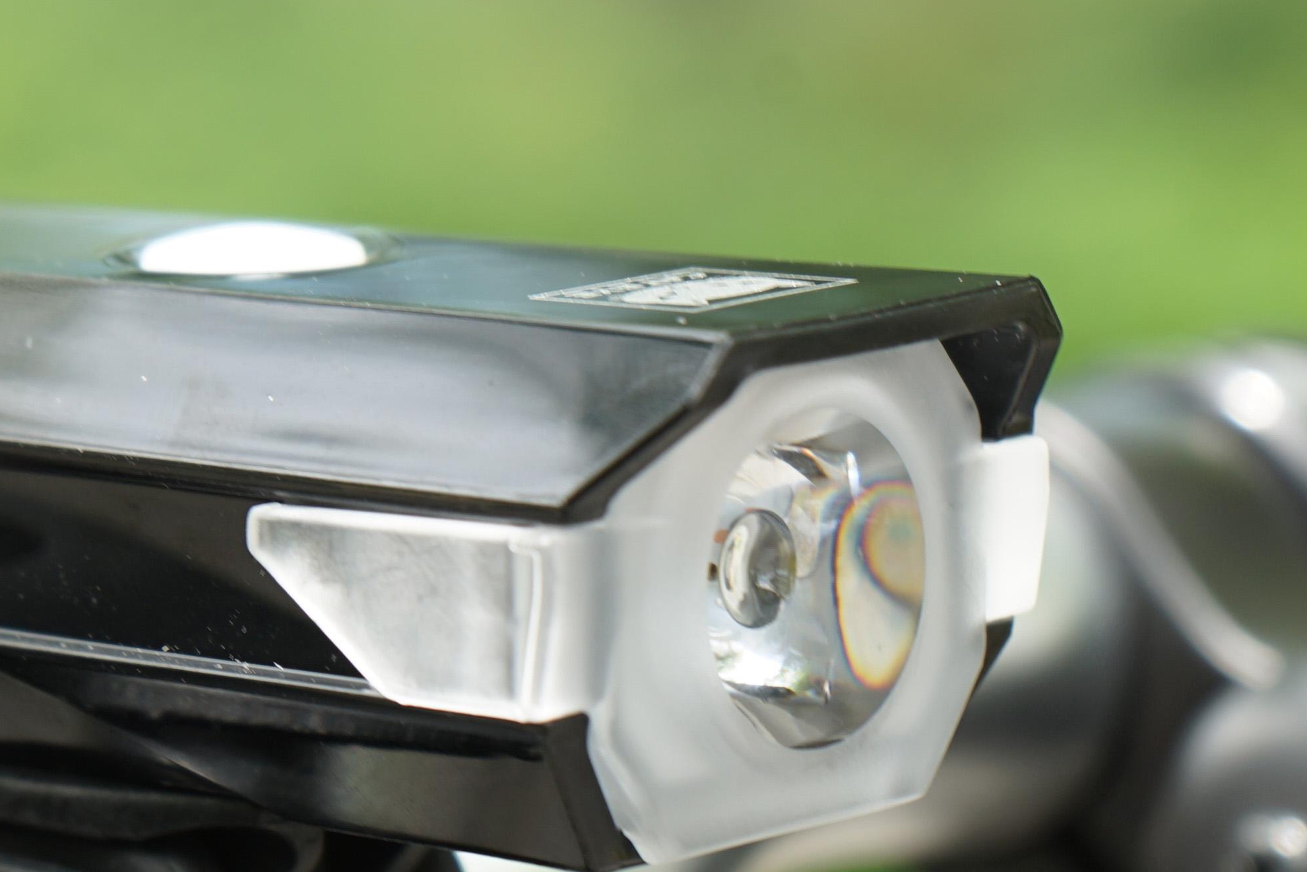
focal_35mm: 212
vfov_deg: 6.5
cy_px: 397
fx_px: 7697
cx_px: 199
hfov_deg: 9.7
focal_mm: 70
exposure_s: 1/60
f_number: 7.1
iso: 100
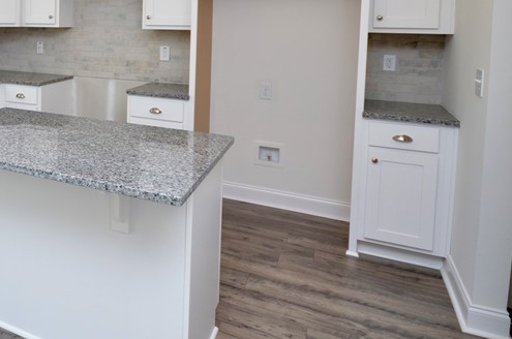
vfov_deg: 37.5
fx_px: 468
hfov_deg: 47.6
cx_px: 2
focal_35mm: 33
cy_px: 42
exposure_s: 1/125
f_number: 5.6
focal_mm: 10
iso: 400
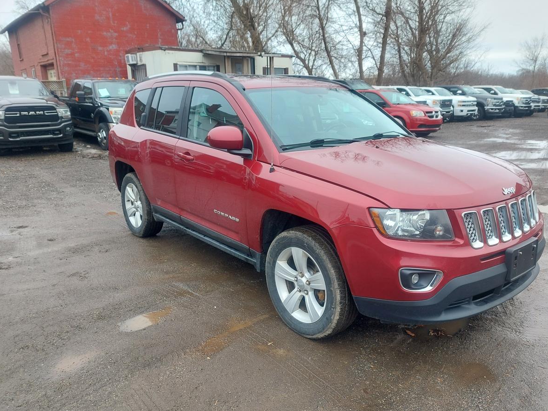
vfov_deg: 53.0
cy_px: 221
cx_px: 287
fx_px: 412
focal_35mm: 26
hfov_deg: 67.3
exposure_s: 1/124
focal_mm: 5.23
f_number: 1.8
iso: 40
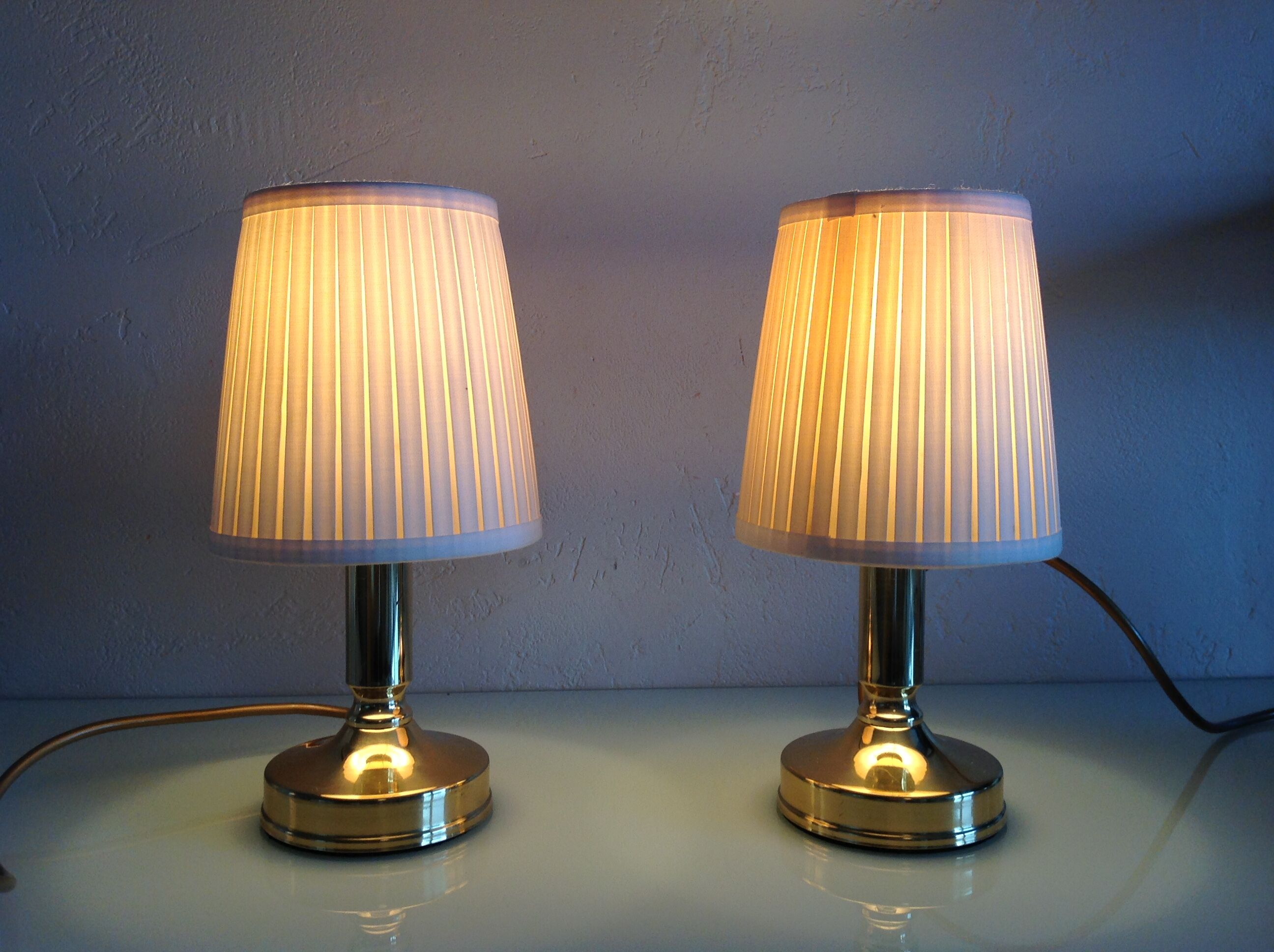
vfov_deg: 40.6
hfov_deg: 52.7
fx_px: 1286
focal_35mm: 35
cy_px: 476
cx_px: 637
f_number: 2.4
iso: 50
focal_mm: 4.28
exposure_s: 1/120
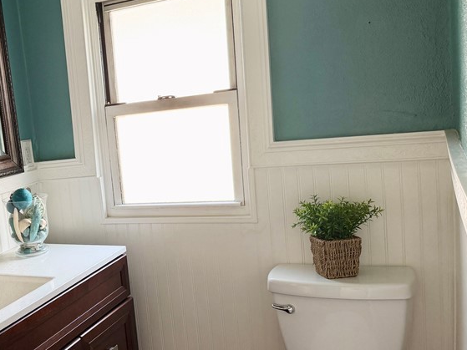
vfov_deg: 32.8
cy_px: 203
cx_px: 58
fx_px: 593
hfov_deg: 40.2
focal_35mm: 44
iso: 200
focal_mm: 6.76
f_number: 1.78
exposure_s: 1/110
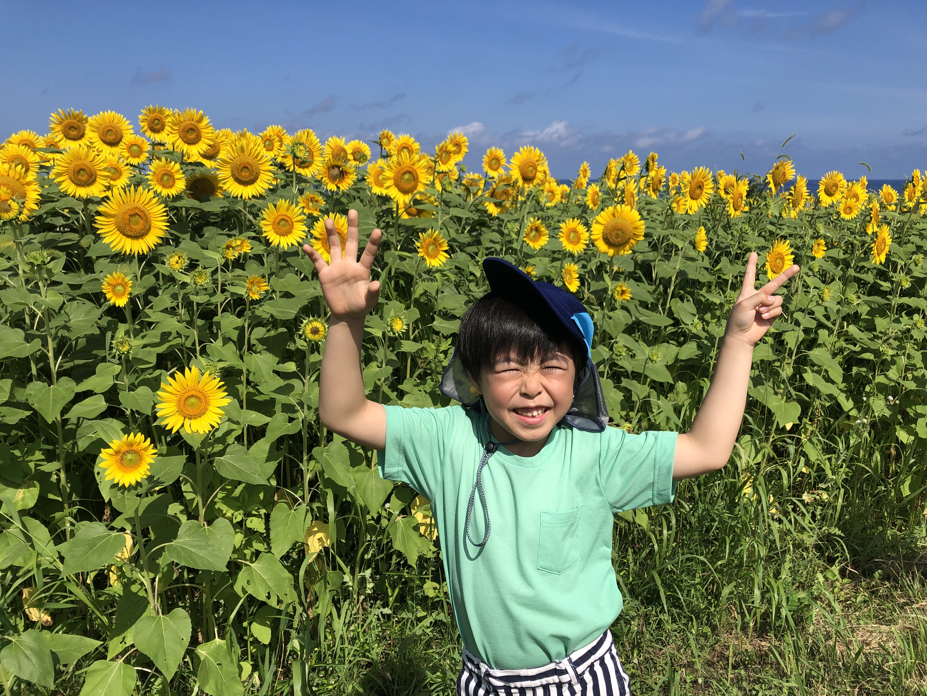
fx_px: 750
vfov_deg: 49.7
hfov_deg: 63.4
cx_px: 464
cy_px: 348
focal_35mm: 28
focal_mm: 3.99
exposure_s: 1/2525
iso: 20
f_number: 1.8
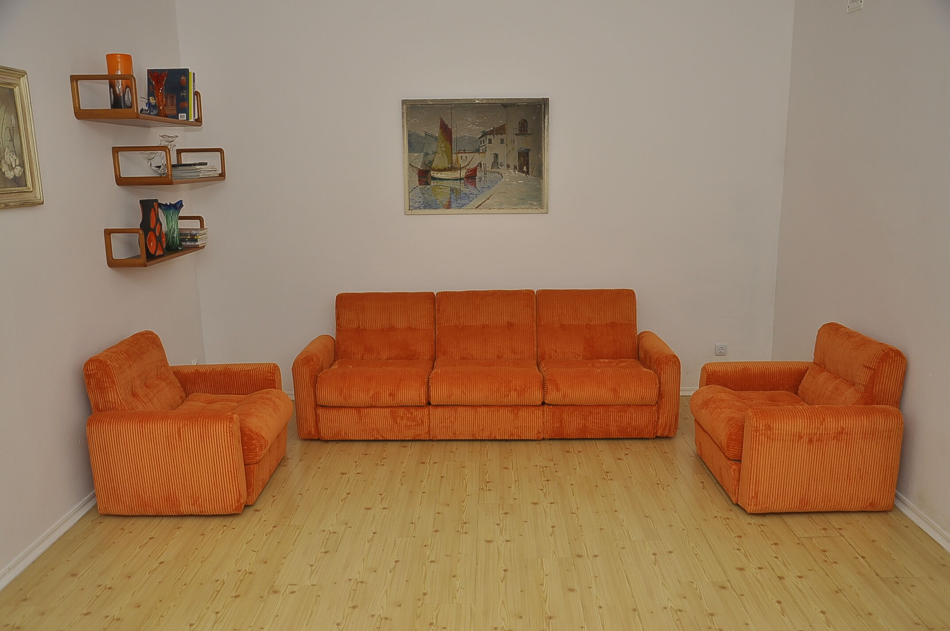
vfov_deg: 47.8
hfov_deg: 67.4
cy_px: 316
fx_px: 712
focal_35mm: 27
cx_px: 475
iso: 200
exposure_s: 1/200
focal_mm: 18
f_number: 5
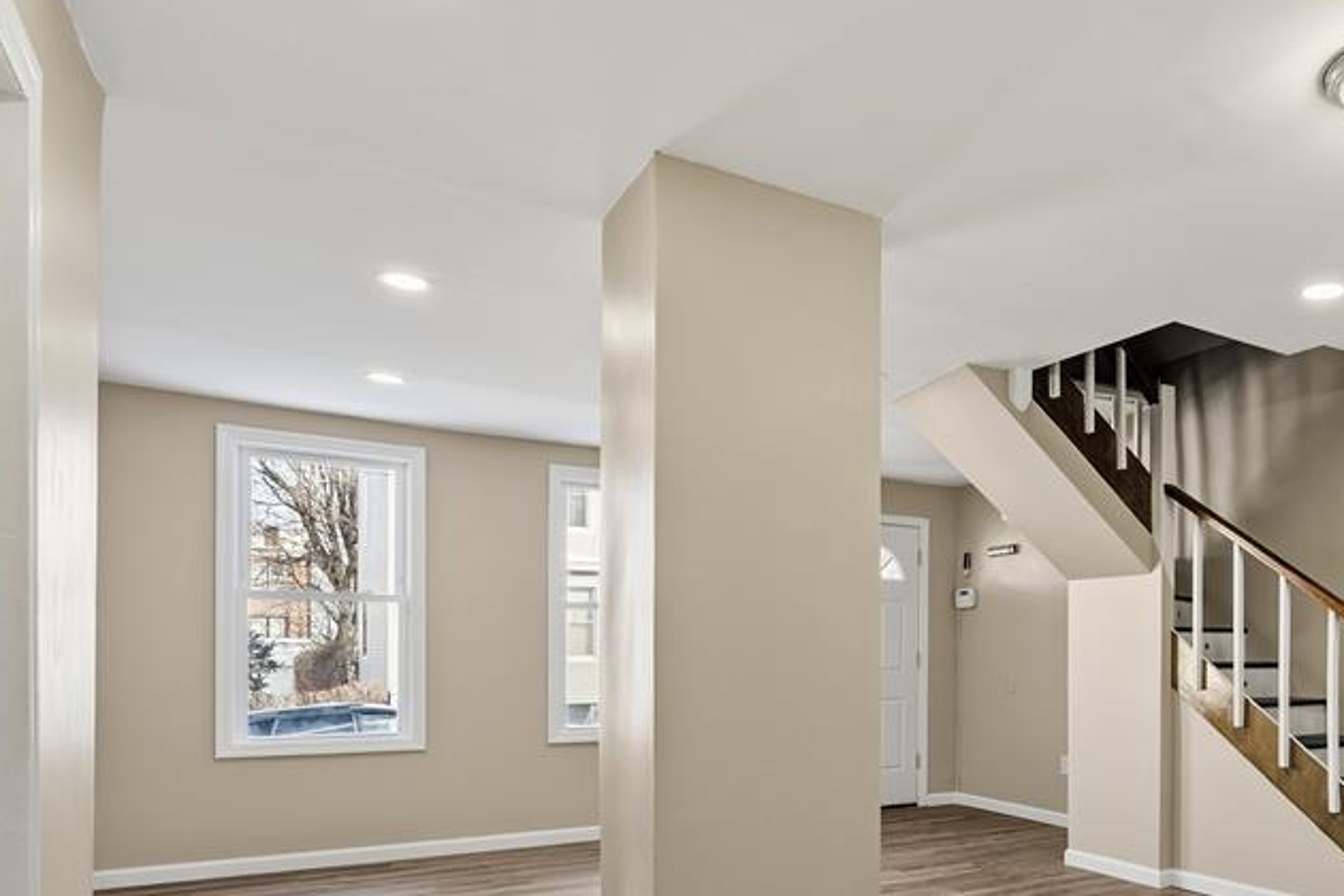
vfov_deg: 47.7
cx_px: 998
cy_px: 669
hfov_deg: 65.4
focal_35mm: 26
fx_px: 971
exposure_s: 1/50
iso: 100
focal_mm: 16
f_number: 8
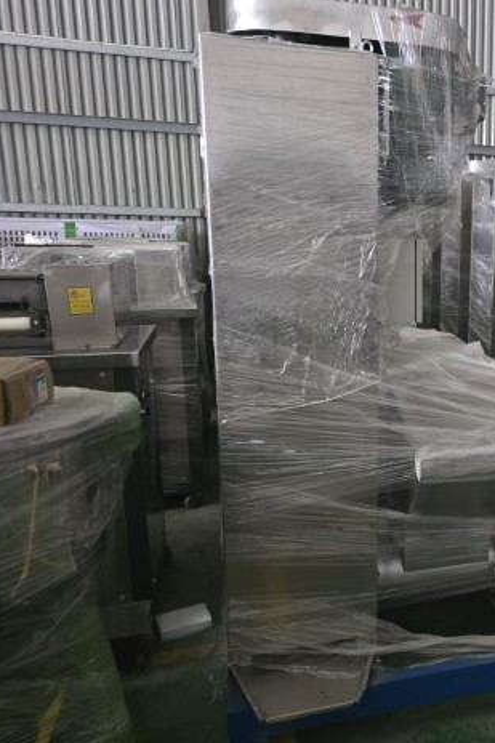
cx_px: 471
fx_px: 681
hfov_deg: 36.7
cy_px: 372
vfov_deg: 57.2
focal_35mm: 33
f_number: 1.7
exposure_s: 1/50
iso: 1600
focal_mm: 6.3
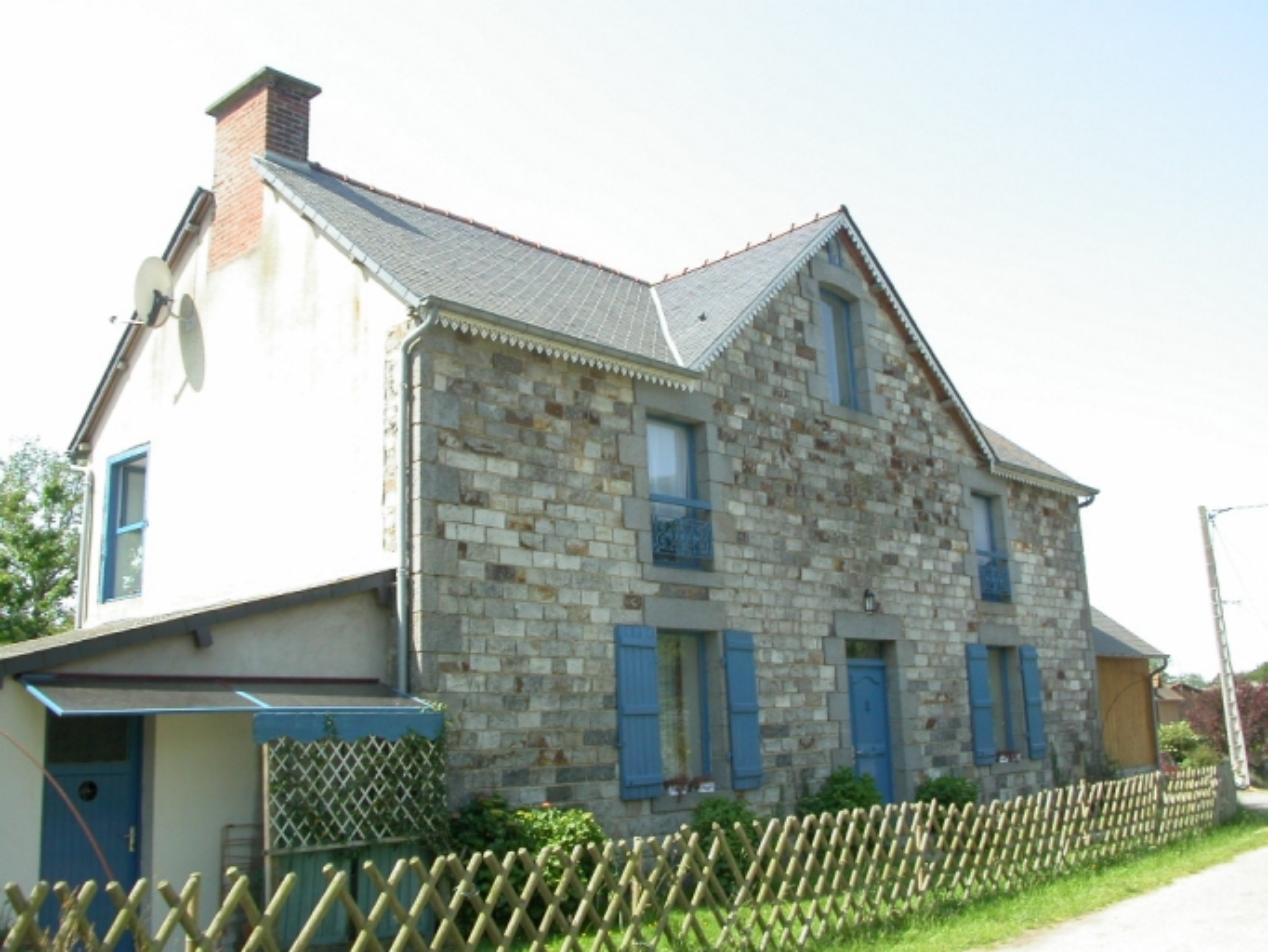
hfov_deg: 36.2
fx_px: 1942
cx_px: 634
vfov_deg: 27.5
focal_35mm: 53
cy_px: 476
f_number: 5.3
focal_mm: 11.1
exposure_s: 1/209
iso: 100
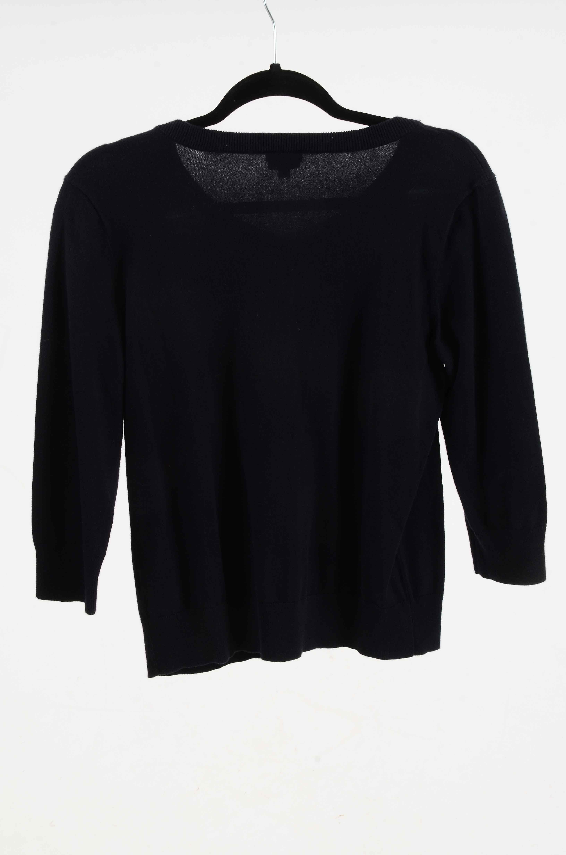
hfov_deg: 20.1
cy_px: 428
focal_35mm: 68
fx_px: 1599
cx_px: 283
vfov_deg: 29.9
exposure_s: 1/80
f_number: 13
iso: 400
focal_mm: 45
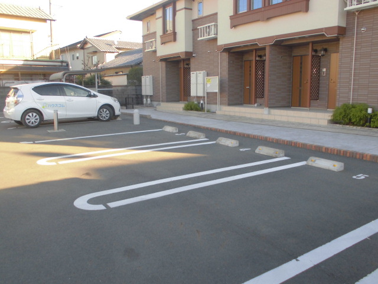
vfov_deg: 48.2
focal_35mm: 29
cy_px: 142
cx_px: 189
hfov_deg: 61.7
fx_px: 317
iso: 100
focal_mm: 5.3
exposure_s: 1/100
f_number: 3.7
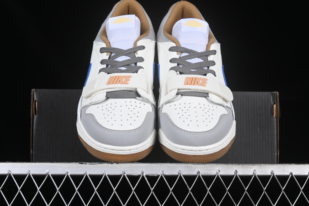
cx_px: 154
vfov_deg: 18.2
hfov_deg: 27.0
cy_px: 103
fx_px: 644
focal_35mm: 75
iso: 160
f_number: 8
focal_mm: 50
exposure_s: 1/80
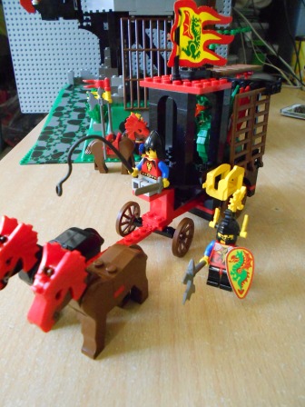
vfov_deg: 67.3
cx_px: 152
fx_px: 305
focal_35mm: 26
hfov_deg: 53.1
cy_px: 204
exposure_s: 1/50
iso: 800
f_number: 3.2
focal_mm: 4.6
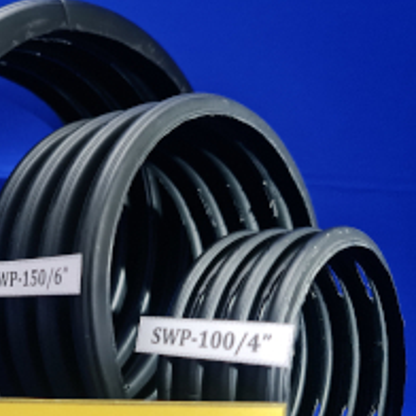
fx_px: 612
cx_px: 96
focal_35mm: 45
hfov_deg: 36.5
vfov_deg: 37.1
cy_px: 282
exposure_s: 1/50
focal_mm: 7
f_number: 1.8
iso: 640
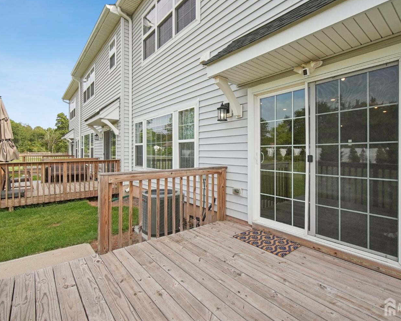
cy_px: 160
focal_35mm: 17
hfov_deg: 89.3
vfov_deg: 77.0
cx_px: 222
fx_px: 202
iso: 640
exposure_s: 1/800
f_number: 9
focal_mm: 10
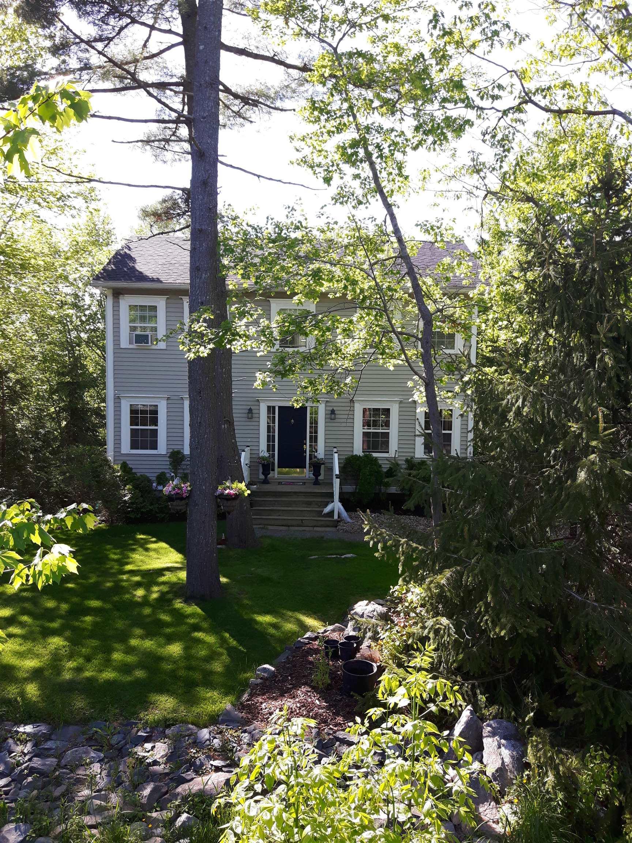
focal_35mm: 31
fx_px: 755
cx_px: 316
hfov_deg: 45.4
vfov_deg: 58.4
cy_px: 422
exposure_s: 1/200
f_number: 1.9
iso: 40
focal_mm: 3.7
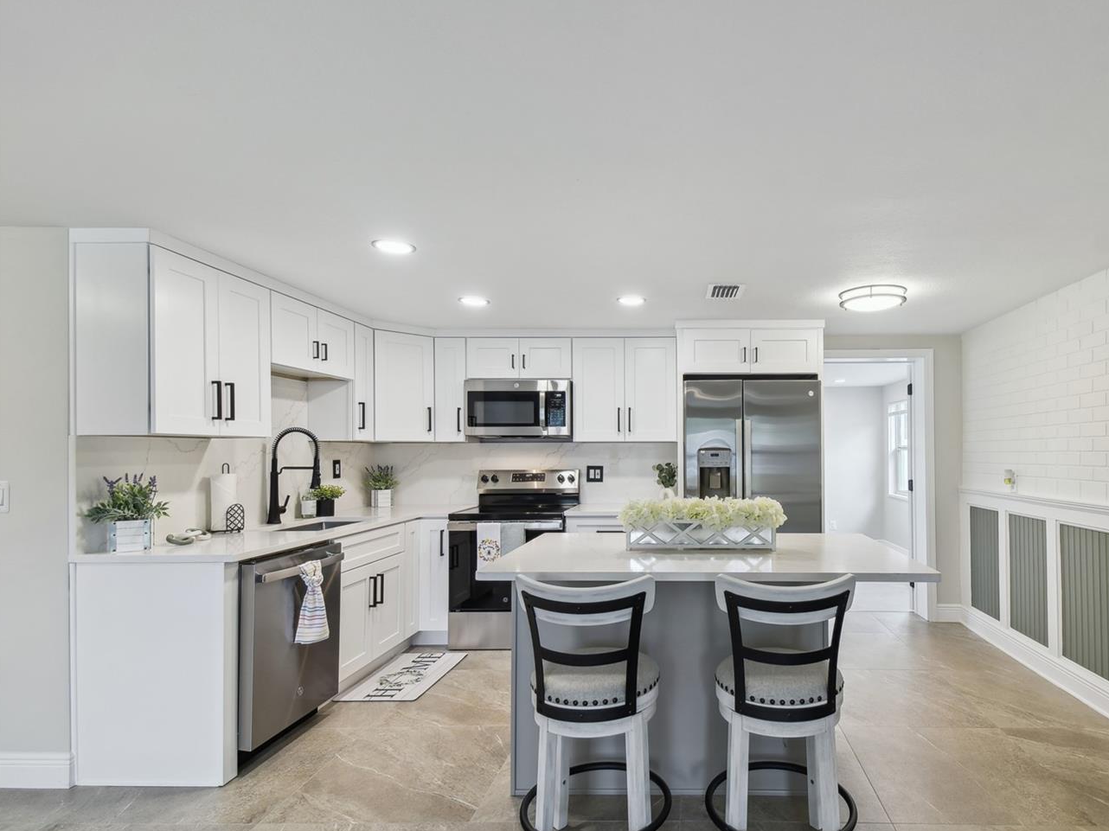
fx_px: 577
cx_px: 686
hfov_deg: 86.2
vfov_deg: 71.4
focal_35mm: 18
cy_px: 453
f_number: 7.1
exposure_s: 1/6
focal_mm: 10
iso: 100
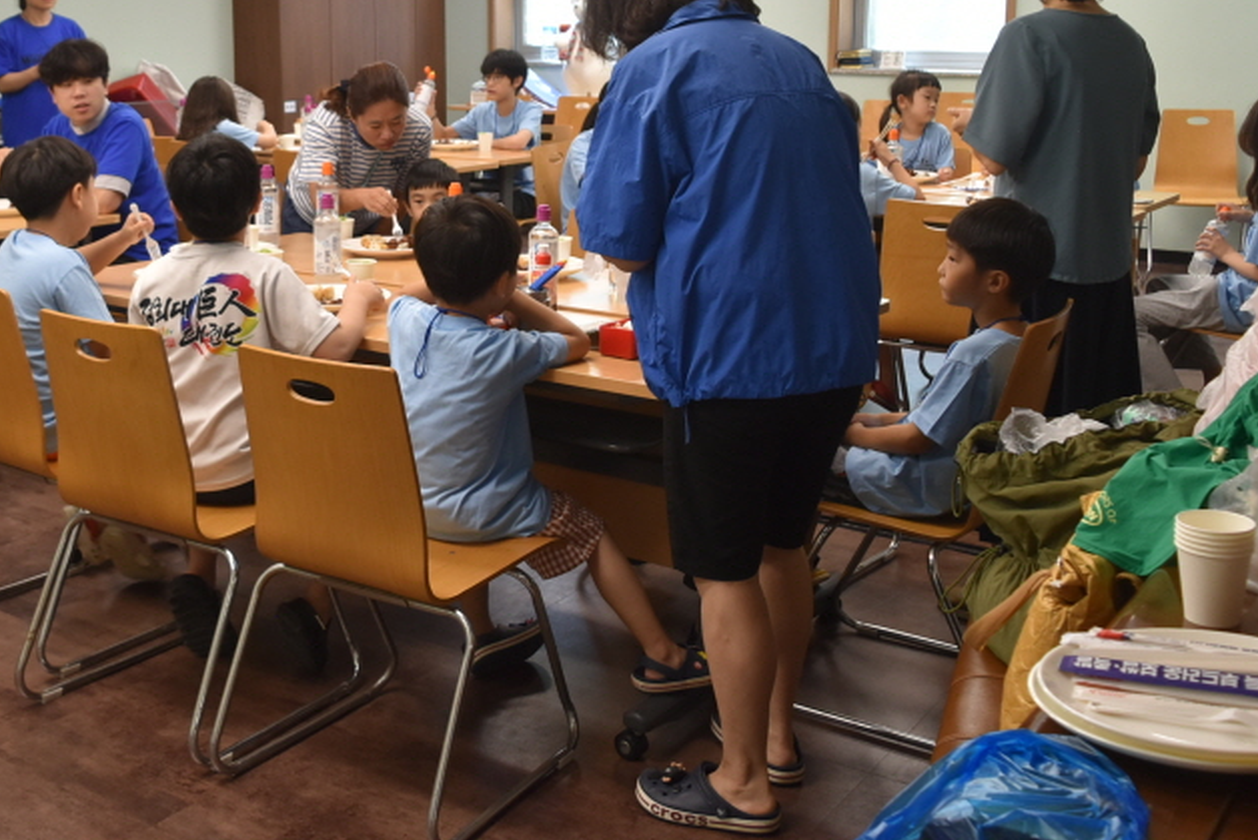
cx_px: 451
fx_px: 1503
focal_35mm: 43
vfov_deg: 30.9
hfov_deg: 44.9
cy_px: 257
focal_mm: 18
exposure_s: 1/60
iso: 400
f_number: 4
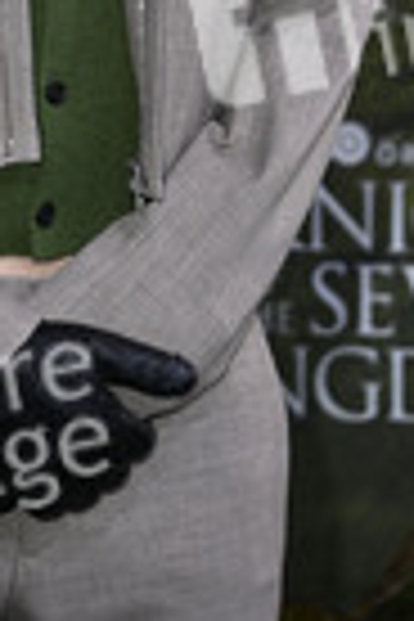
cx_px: 9
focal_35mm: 267
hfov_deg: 5.1
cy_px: -225
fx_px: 4605
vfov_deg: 7.6
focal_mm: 92
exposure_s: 1/250
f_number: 5.6
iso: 640
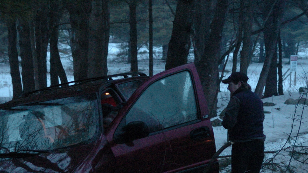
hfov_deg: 20.1
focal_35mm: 106
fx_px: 866
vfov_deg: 11.4
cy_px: 152
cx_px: 189
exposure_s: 1/30
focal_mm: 35
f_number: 2.8
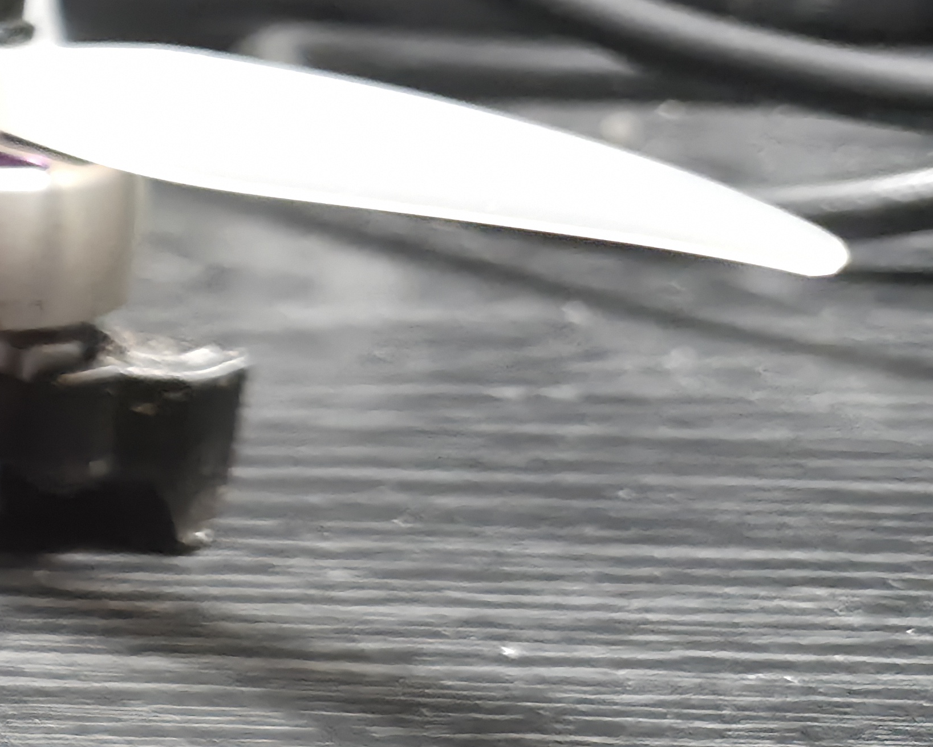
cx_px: -1346
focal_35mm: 112
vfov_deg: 13.8
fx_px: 3093
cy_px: 302
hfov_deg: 12.9
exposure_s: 1/50
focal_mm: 5.4
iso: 400
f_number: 1.8
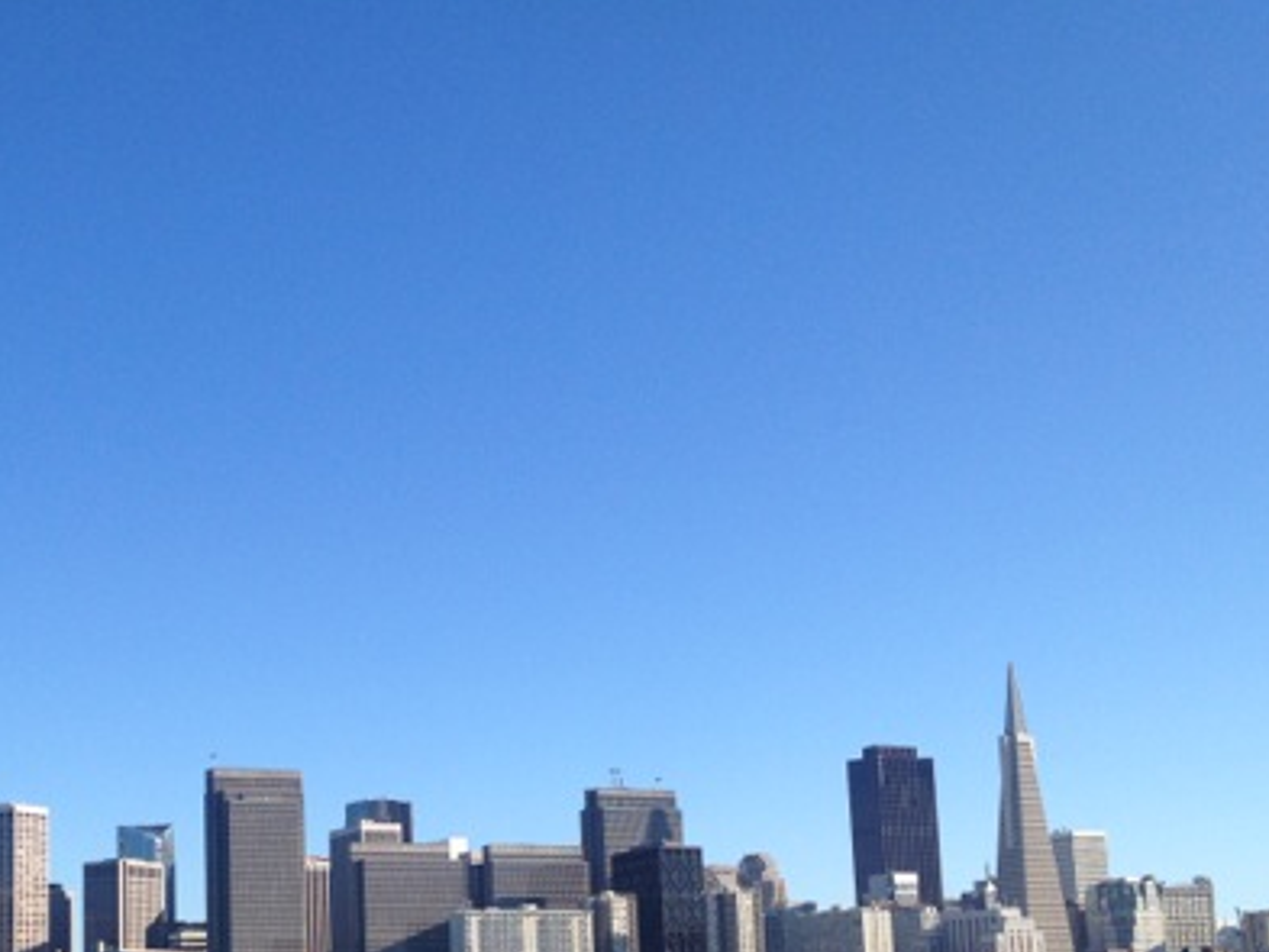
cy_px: 765
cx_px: 407
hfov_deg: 33.4
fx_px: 2090
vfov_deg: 25.2
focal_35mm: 57
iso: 64
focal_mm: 4.28
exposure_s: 1/1534
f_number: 2.4
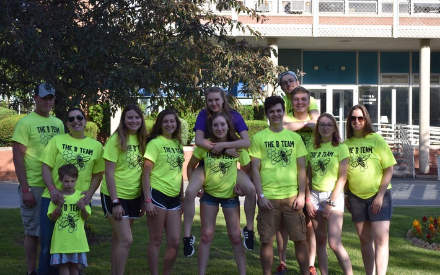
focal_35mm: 62
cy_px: 139
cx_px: 221
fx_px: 744
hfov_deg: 33.0
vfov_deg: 21.0
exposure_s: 1/1000
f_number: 5.3
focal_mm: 40
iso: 450
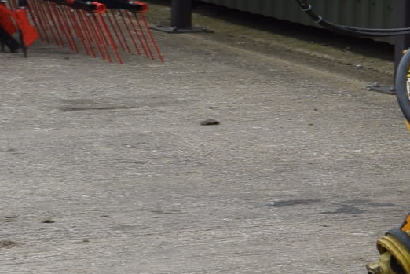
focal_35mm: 189
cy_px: 34
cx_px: 963
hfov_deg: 9.7
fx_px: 2154
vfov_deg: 7.3
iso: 200
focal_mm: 22
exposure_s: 1/320
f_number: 9
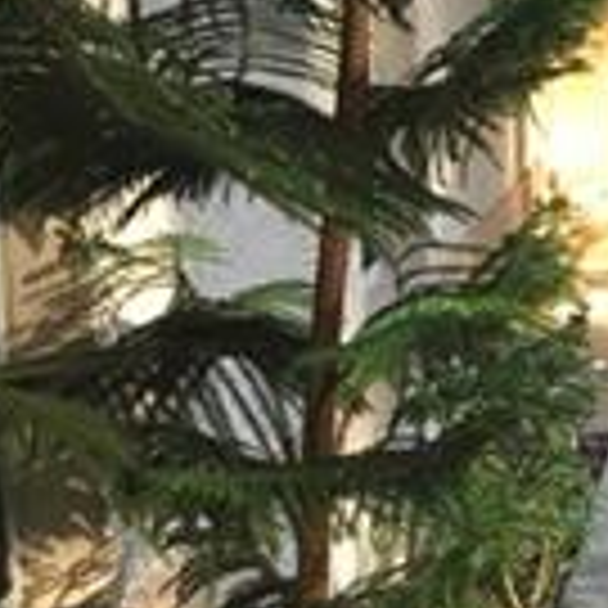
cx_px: 1058
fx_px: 2901
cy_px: 527
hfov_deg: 11.2
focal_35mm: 146
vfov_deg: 11.9
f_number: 2.2
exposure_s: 1/60
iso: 25
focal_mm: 4.15
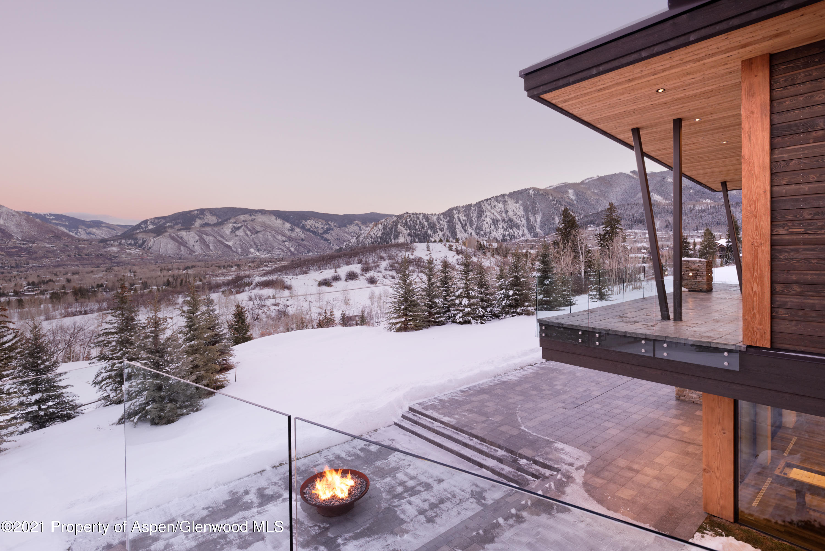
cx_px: 412
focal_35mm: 19
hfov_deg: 86.9
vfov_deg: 64.6
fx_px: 436
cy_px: 276
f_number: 7.1
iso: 320
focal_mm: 19
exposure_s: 1/80
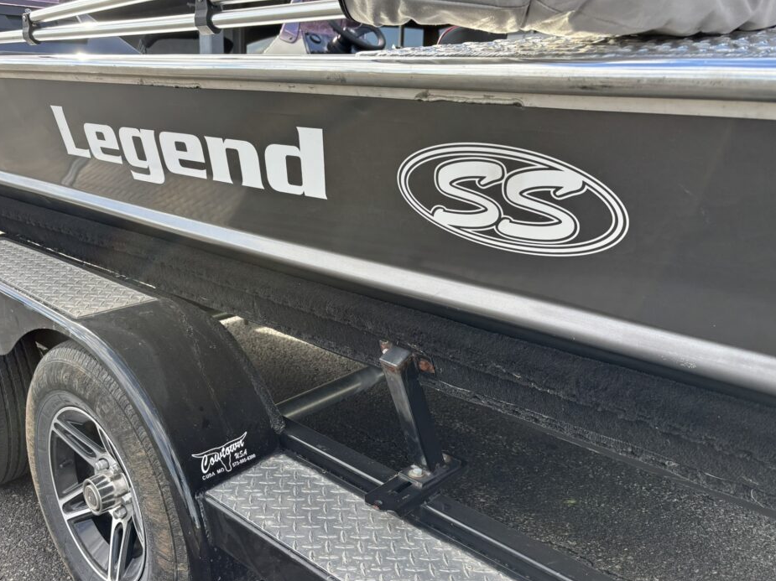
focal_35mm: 30
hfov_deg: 59.7
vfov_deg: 46.8
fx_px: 672
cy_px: 281
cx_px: 332
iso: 50
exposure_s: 1/477
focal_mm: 5.96
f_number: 1.6
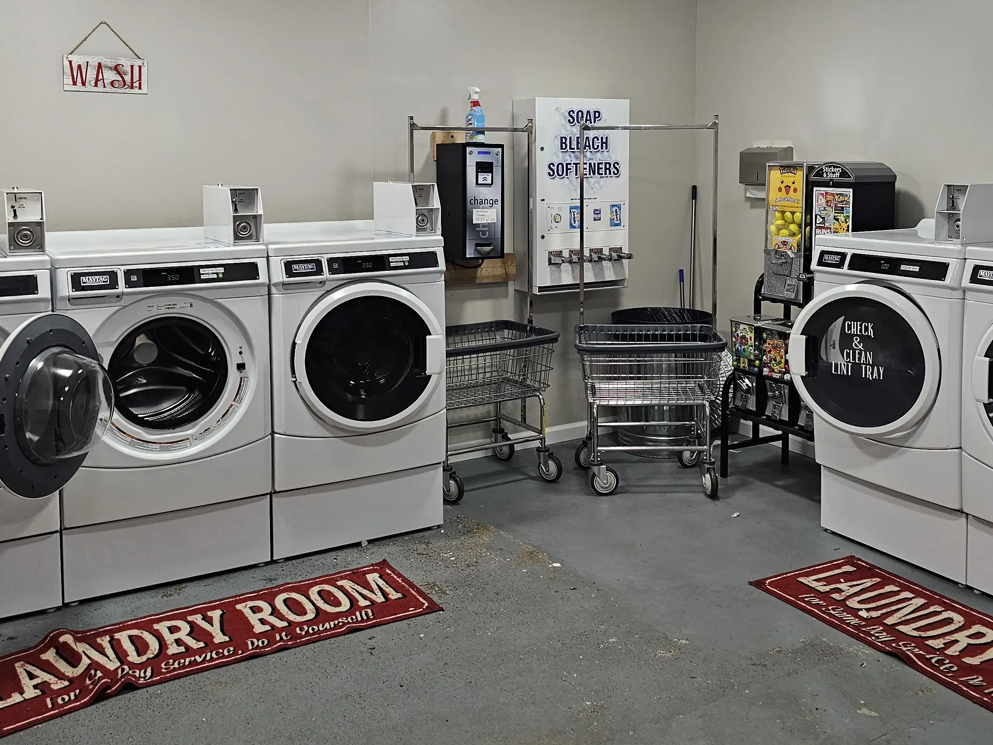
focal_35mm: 37
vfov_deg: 38.2
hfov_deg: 49.9
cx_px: 591
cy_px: 246
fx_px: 1061
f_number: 1.7
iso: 400
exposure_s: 1/120
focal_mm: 6.3
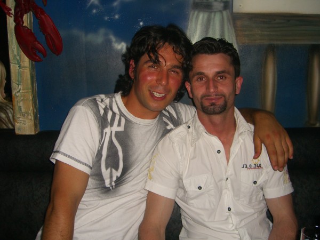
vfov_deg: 37.7
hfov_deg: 49.0
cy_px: 120
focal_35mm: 38
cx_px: 160
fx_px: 351
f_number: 2.8
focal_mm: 7.9
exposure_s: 1/60
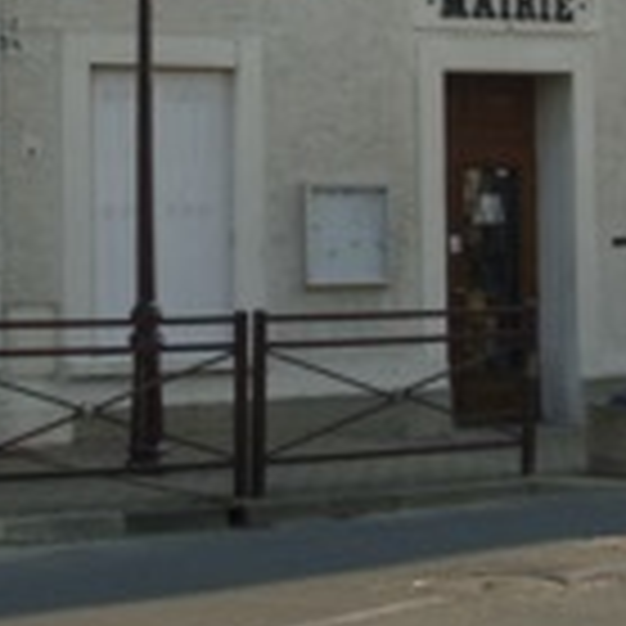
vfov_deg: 14.7
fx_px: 2373
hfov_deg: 15.0
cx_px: 378
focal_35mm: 116
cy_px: -50
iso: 50
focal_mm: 6.3
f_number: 2.9
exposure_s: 1/483
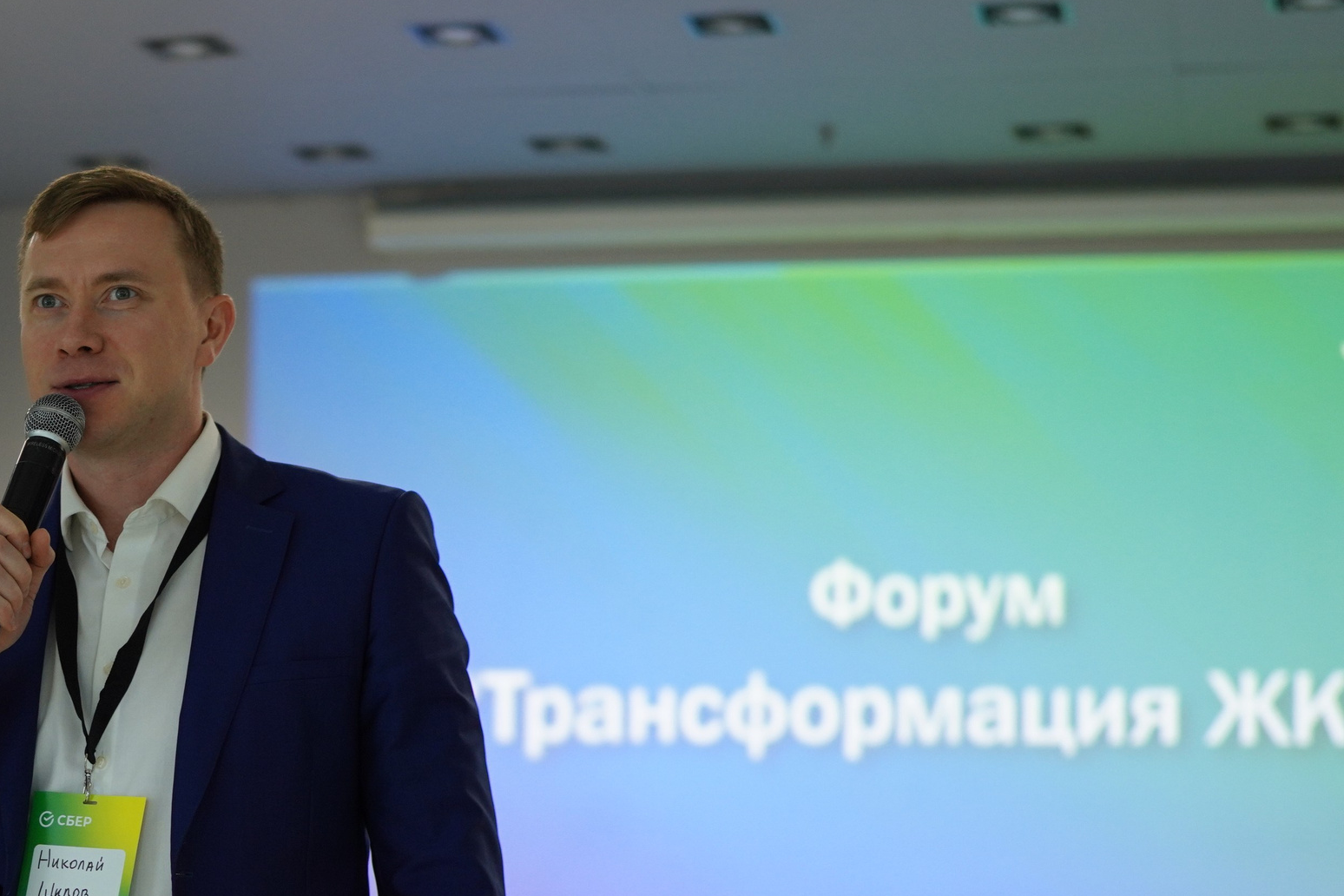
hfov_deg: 23.5
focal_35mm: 86
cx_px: 372
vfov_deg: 15.8
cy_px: 738
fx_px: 3210
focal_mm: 35
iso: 400
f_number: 1.4
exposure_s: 1/125
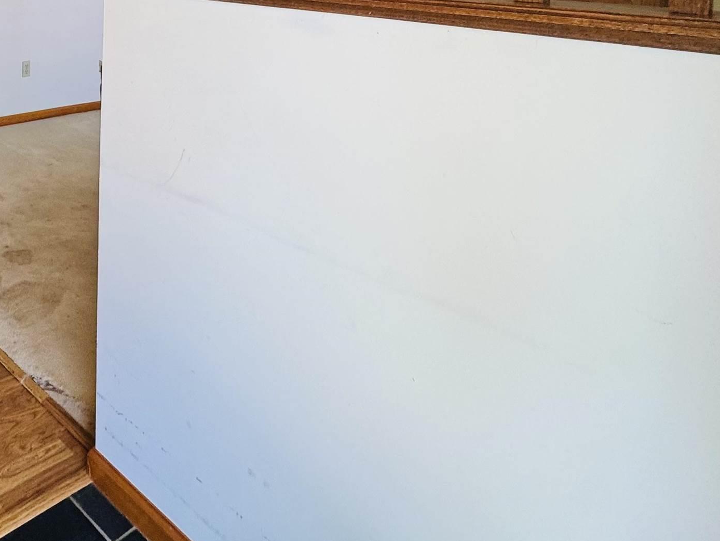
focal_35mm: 31
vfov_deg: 38.4
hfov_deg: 48.5
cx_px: 7
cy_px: -42
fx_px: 645
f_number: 2.2
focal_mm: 2.22
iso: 100
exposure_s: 1/120
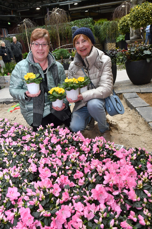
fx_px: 171
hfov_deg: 47.9
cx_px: 76
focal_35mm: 27
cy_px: 114
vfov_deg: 67.4
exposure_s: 1/125
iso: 1000
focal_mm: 18
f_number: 7.1
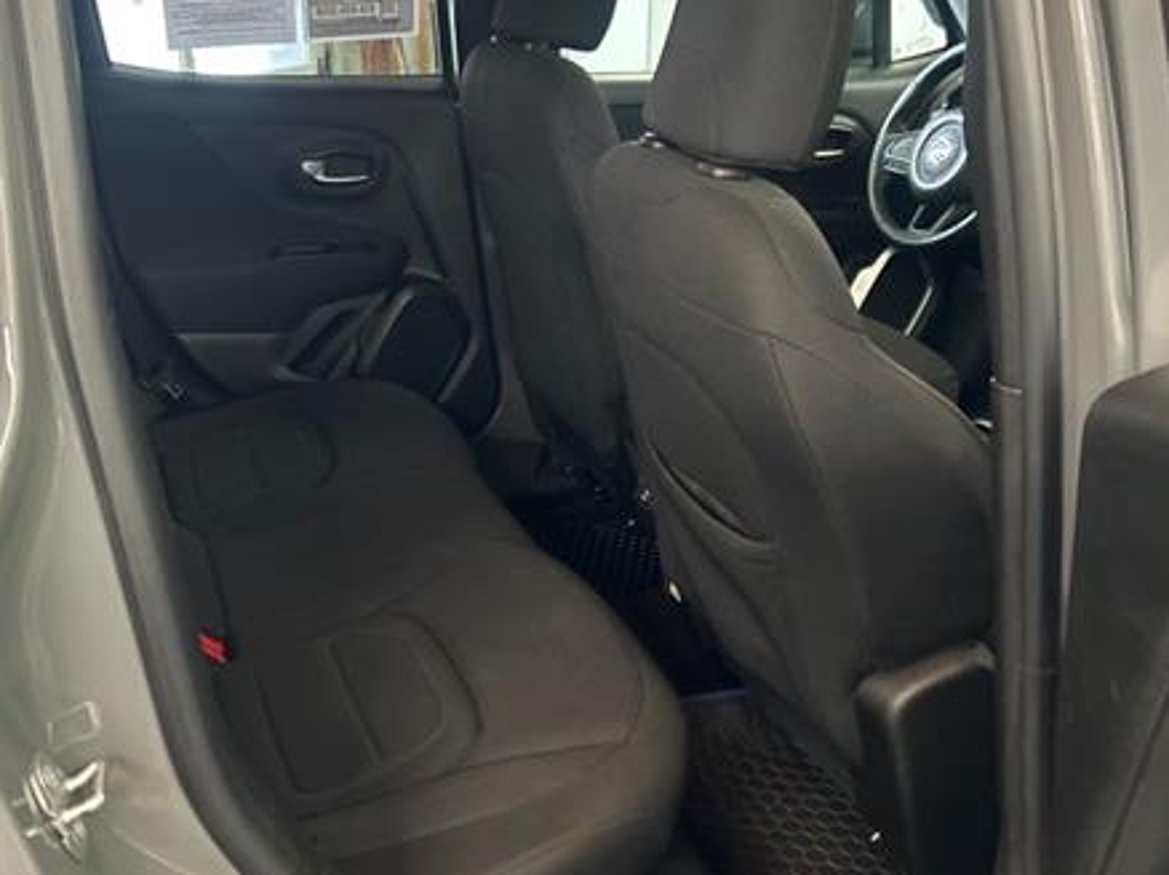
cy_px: 381
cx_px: 467
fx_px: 1283
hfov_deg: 48.7
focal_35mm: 38
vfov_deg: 37.6
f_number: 1.5
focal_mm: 5.7
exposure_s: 1/40
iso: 400
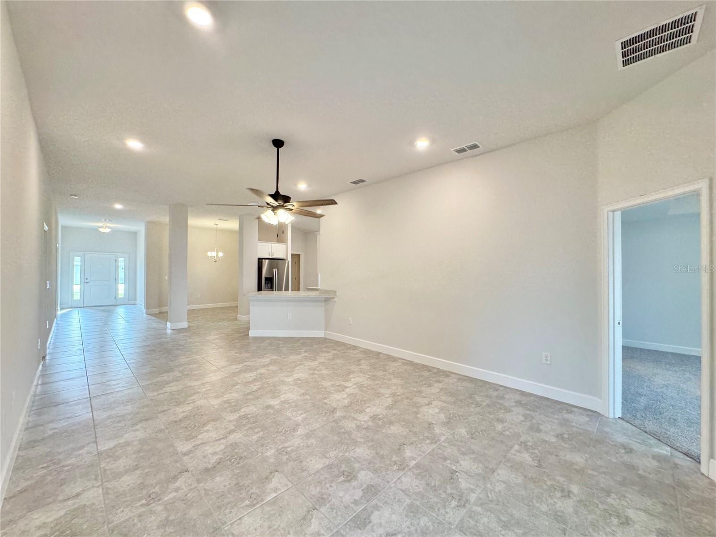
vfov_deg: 85.7
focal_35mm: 14
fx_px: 290
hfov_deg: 102.1
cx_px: 358
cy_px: 268
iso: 200
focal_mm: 2.22
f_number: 2.2
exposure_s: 1/120
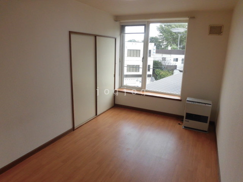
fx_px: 168
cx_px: 122
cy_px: 91
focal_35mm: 24
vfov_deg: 56.8
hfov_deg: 71.6
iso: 100
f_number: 3.1
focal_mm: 4.3
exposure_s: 1/125
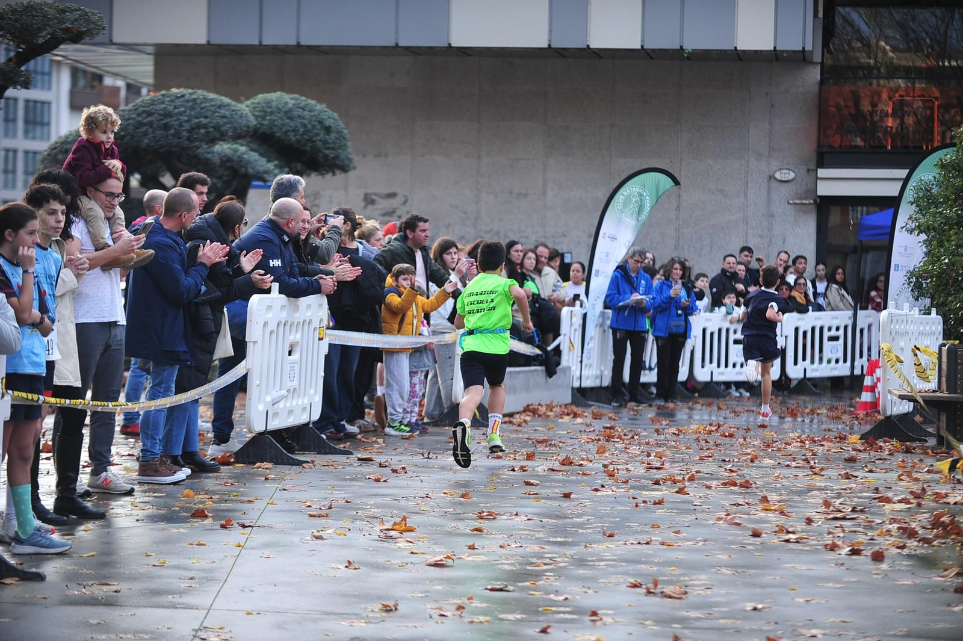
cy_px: 320
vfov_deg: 12.4
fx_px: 2941
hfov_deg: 18.6
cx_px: 482
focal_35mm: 110
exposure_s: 1/800
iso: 500
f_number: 2.8
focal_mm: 110
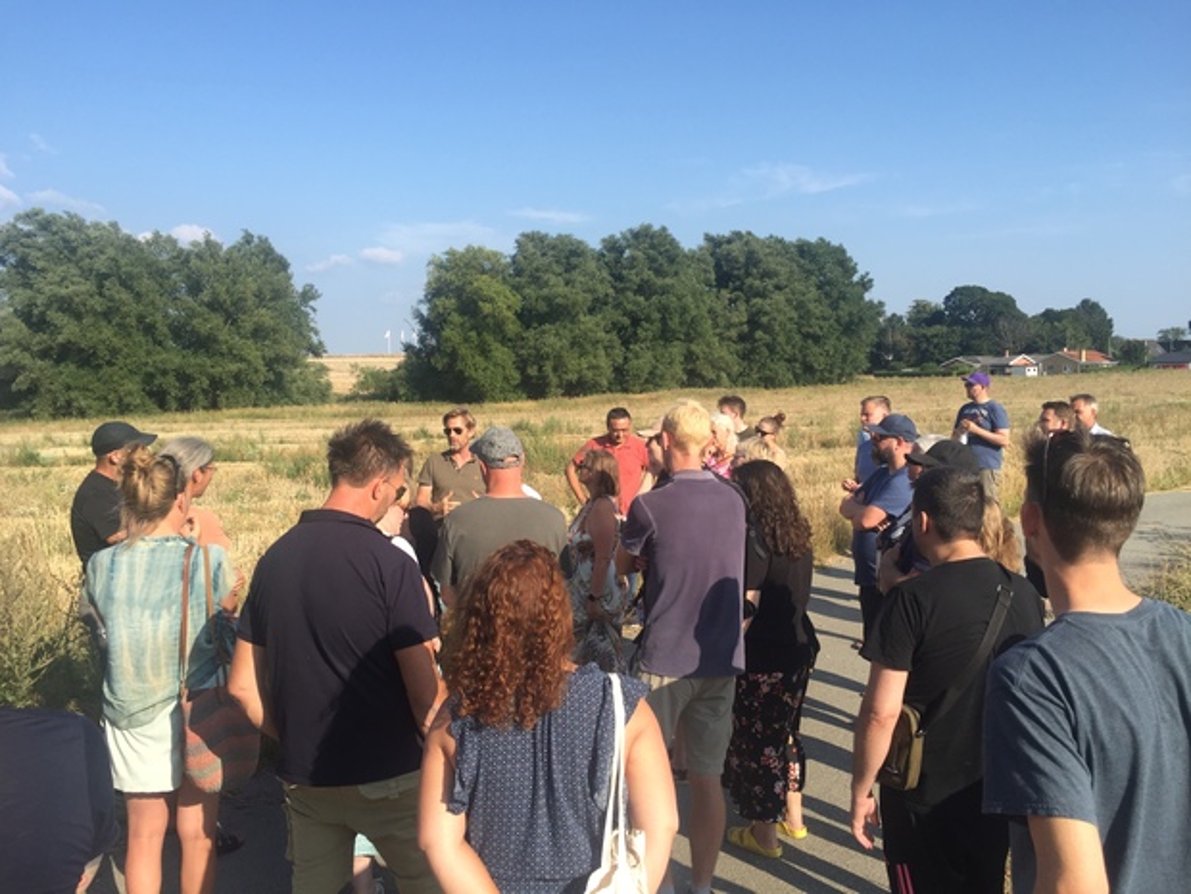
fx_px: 998
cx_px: 596
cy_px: 447
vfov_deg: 48.2
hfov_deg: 61.7
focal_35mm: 29
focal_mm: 4.15
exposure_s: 1/1163
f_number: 2.2
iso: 32
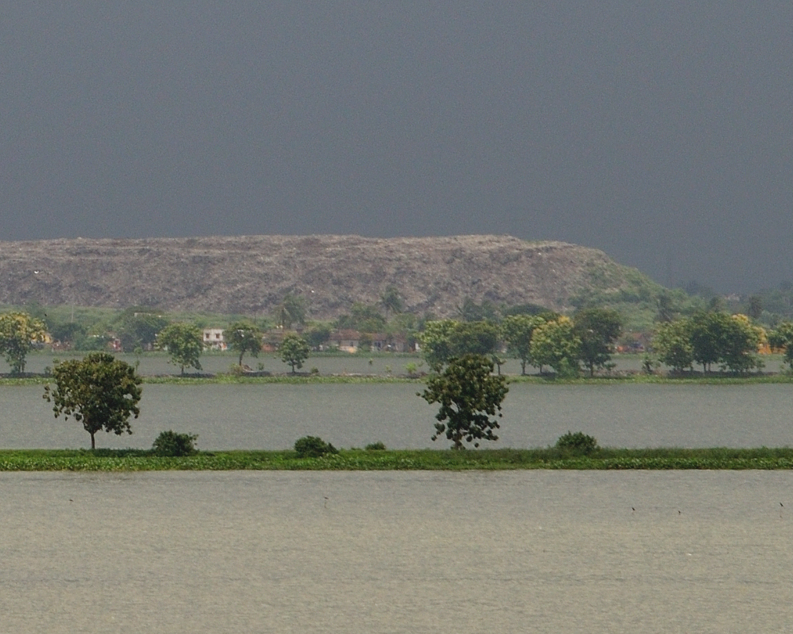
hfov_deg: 13.0
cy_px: 327
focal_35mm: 149
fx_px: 3487
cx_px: 393
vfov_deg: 10.4
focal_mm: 85
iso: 200
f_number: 10
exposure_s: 1/400
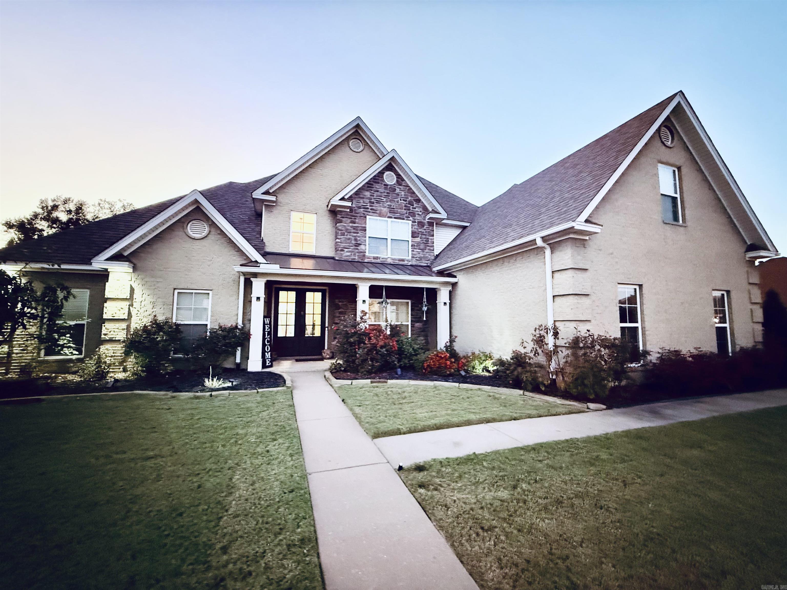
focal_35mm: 14
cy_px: 295
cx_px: 394
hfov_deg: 102.1
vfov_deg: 85.7
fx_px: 318
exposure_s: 1/30
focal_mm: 2.22
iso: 1600
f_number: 2.2
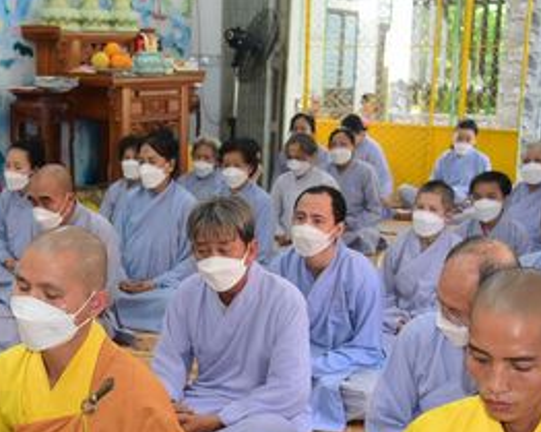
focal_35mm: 70
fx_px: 1120
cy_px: 343
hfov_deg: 26.8
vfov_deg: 21.6
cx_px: 142
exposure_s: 1/80
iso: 500
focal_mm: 30
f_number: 4
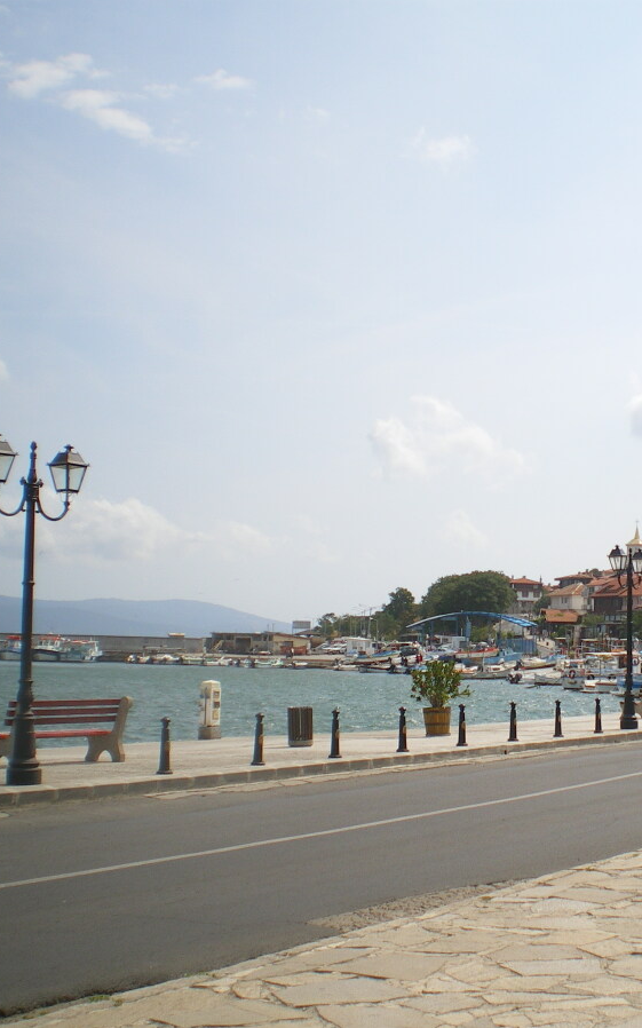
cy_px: 514
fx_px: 1428
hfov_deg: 24.6
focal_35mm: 51
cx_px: 578
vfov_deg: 39.6
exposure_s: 1/640
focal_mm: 6.3
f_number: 4.6
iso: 50
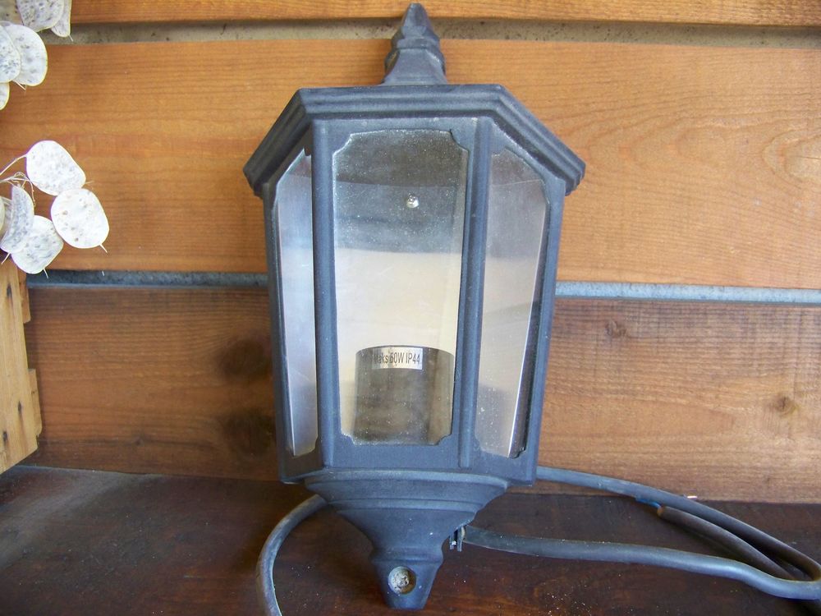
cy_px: 308
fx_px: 854
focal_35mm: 36
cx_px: 410
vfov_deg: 39.7
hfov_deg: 51.4
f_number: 2.8
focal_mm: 5.85
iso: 200
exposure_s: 1/30
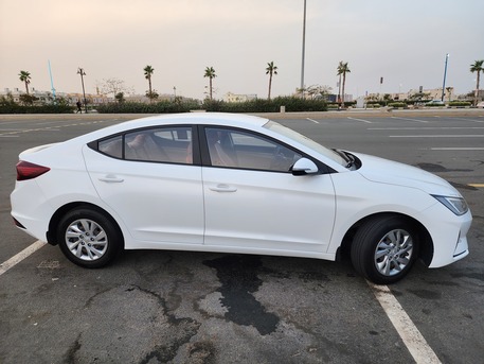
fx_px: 322
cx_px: 242
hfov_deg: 73.9
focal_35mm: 23
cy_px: 182
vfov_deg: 58.9
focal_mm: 6.4
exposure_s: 1/180
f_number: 1.8
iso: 40
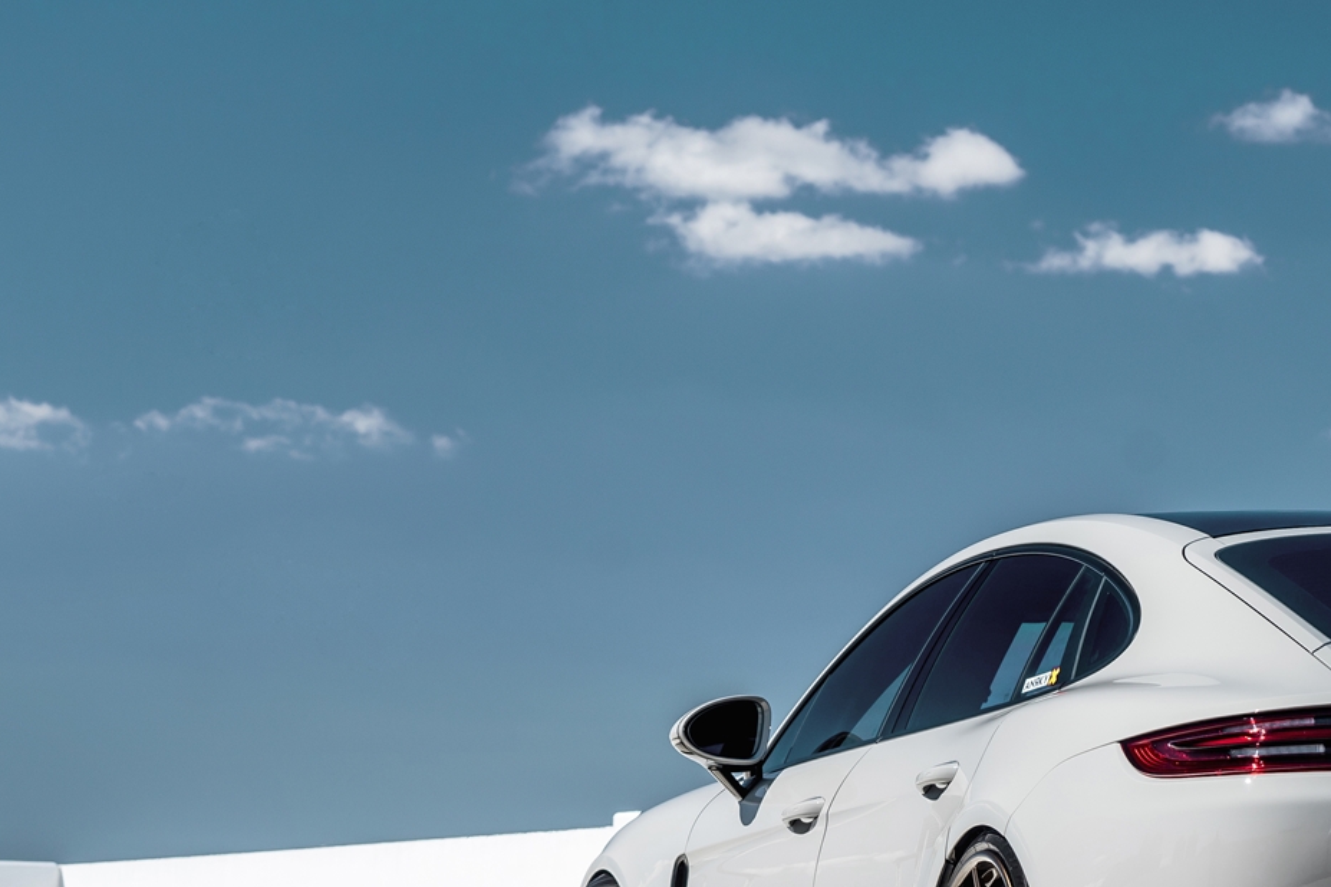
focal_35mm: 145
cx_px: 1090
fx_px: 5361
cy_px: 654
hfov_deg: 14.1
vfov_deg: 9.4
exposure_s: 1/250
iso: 100
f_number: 6.3
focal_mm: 70
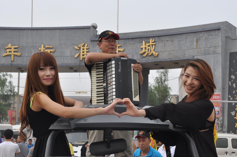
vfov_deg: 21.2
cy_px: 79
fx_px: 421
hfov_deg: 31.4
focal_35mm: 64
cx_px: 127
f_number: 9
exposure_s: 1/320
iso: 200
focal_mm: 38
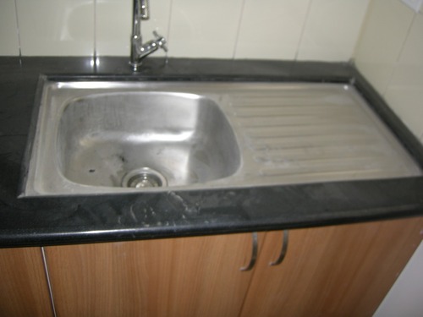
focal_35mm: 36
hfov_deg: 51.4
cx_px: 212
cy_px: 158
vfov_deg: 39.7
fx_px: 440
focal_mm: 7.5
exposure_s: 1/30
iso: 64
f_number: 2.7
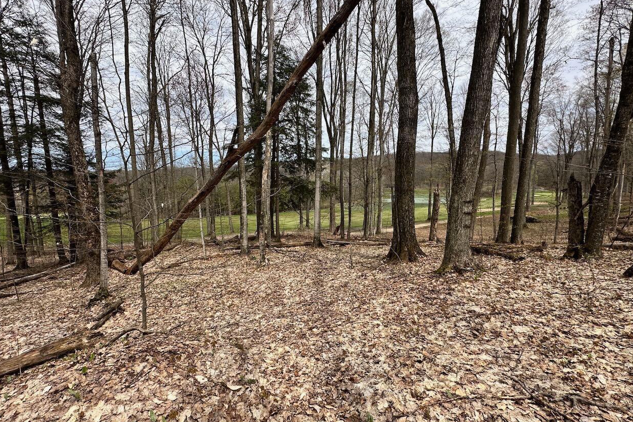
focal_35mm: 15
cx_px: 311
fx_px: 264
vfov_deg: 77.3
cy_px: 208
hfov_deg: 100.4
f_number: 2.2
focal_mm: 2.22
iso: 40
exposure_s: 1/1147
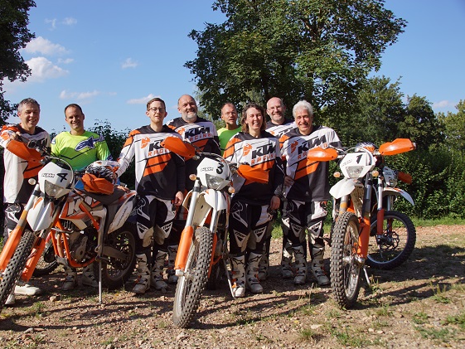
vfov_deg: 39.7
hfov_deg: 51.3
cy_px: 175
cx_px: 208
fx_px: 484
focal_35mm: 36
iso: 100
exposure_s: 1/320
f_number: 5.6
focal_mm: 22
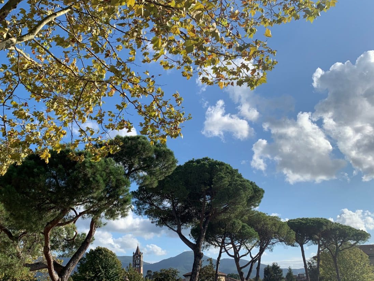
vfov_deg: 41.8
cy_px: 141
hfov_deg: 54.0
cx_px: 186
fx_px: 367
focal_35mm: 34
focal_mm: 4.25
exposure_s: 1/2364
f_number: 1.8
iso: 25
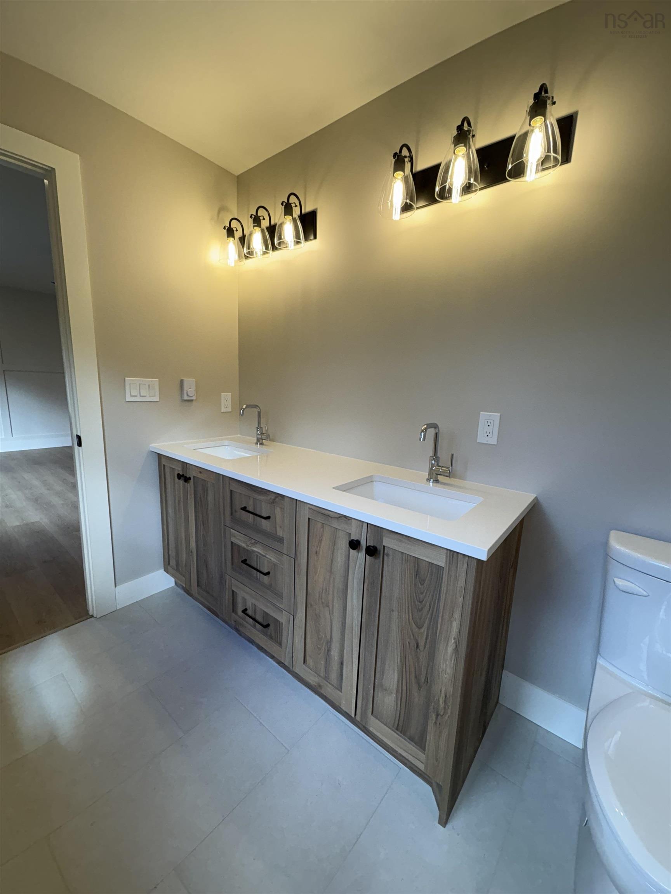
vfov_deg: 102.1
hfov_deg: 85.7
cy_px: 447
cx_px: 336
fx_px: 362
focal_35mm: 14
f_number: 2.2
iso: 80
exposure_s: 1/120
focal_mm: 2.22
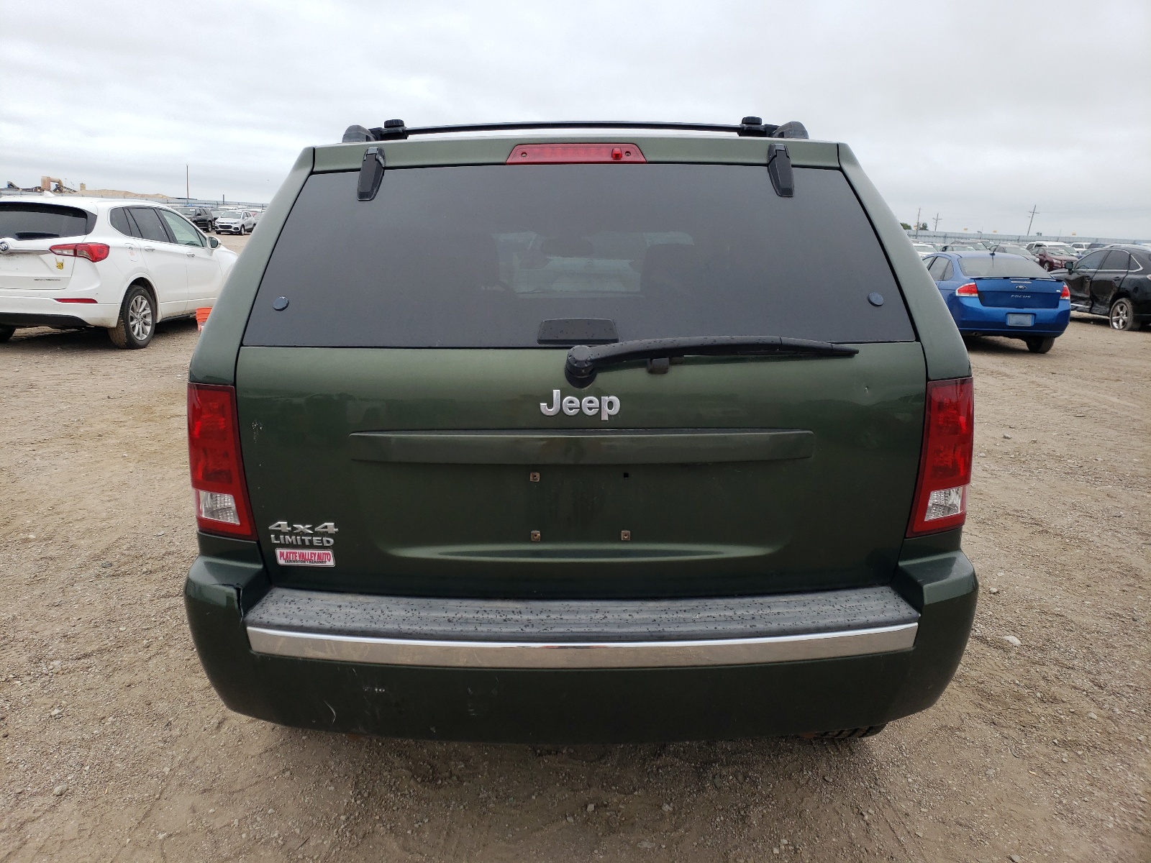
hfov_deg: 67.3
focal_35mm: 26
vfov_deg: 53.1
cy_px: 432
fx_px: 865
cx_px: 576
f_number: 1.5
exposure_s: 1/263
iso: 50
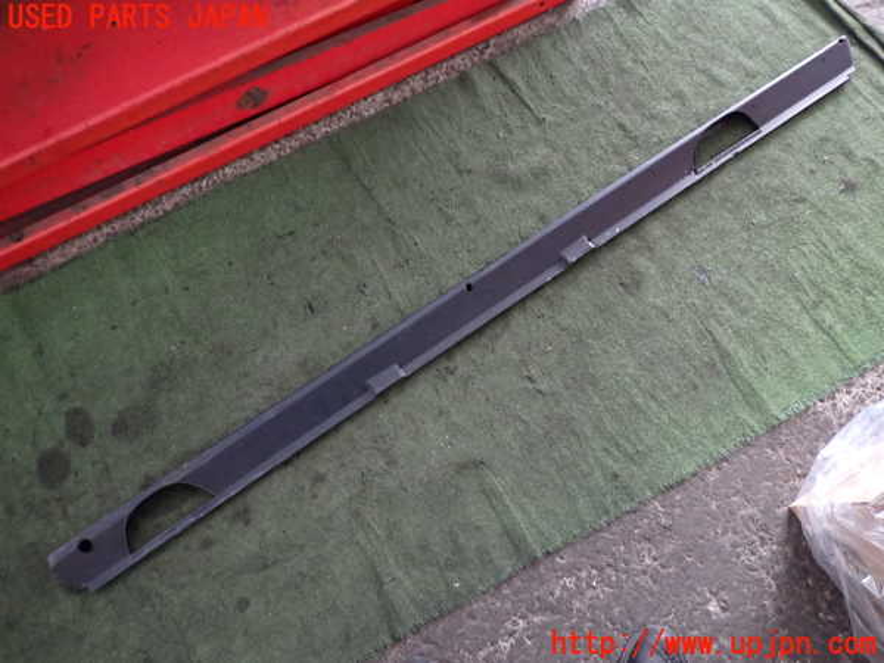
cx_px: 442
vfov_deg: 54.9
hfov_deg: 69.4
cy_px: 332
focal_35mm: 25
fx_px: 638
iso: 500
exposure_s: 1/30
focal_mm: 4.5
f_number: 2
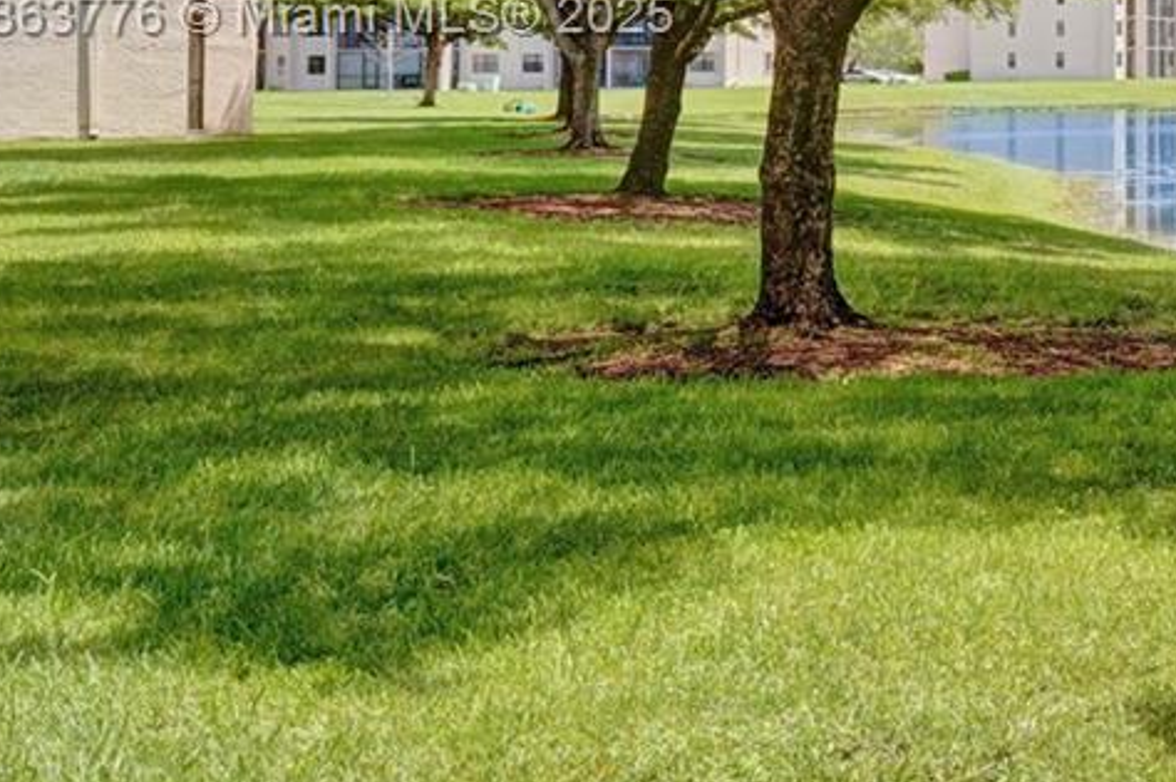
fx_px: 1839
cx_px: 1866
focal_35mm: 56
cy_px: 20
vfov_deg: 23.1
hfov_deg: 24.9
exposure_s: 1/500
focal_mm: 16.7
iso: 1250
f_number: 16
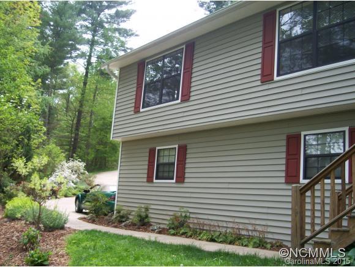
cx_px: 178
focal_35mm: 38
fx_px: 390
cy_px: 134
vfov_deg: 37.8
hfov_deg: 48.9
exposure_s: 1/700
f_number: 2.8
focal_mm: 8
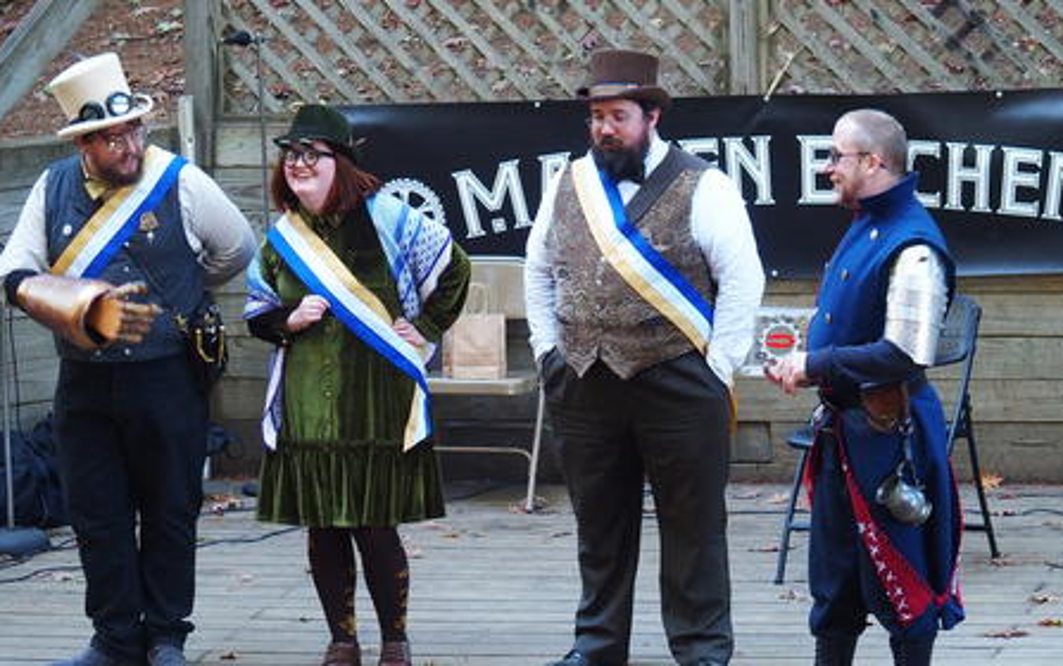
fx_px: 5102
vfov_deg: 7.5
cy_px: 345
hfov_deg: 11.9
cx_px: 530
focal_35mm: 176
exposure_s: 1/80
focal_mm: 35
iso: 500
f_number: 2.8
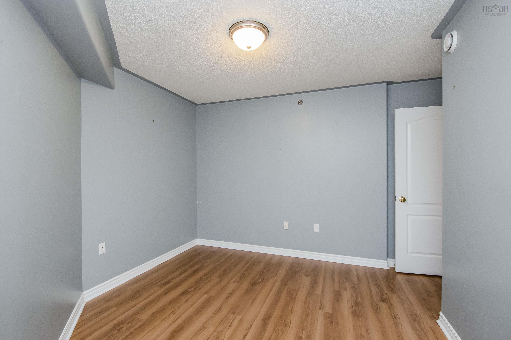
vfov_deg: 77.3
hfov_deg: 100.4
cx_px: 256
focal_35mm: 15
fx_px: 213
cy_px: 170
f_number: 6.3
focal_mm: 10
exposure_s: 1/60
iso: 800
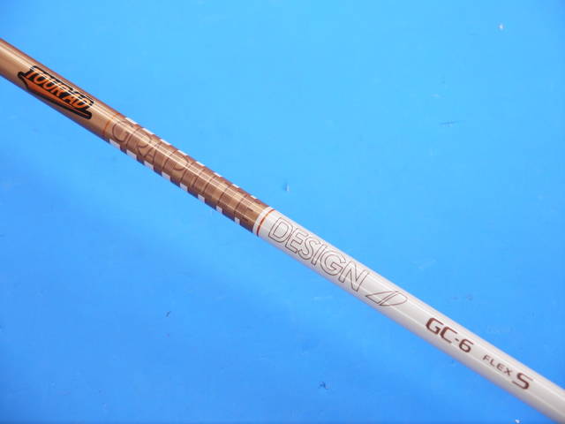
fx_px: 1371
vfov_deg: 17.6
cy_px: 212
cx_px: 282
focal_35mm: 84
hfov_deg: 23.3
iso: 500
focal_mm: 42
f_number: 5.6
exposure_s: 1/80
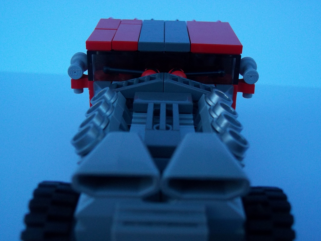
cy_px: 136
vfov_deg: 31.5
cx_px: 164
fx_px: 427
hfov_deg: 41.2
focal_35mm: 46
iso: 133
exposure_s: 1/40
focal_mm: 7.1
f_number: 3.2
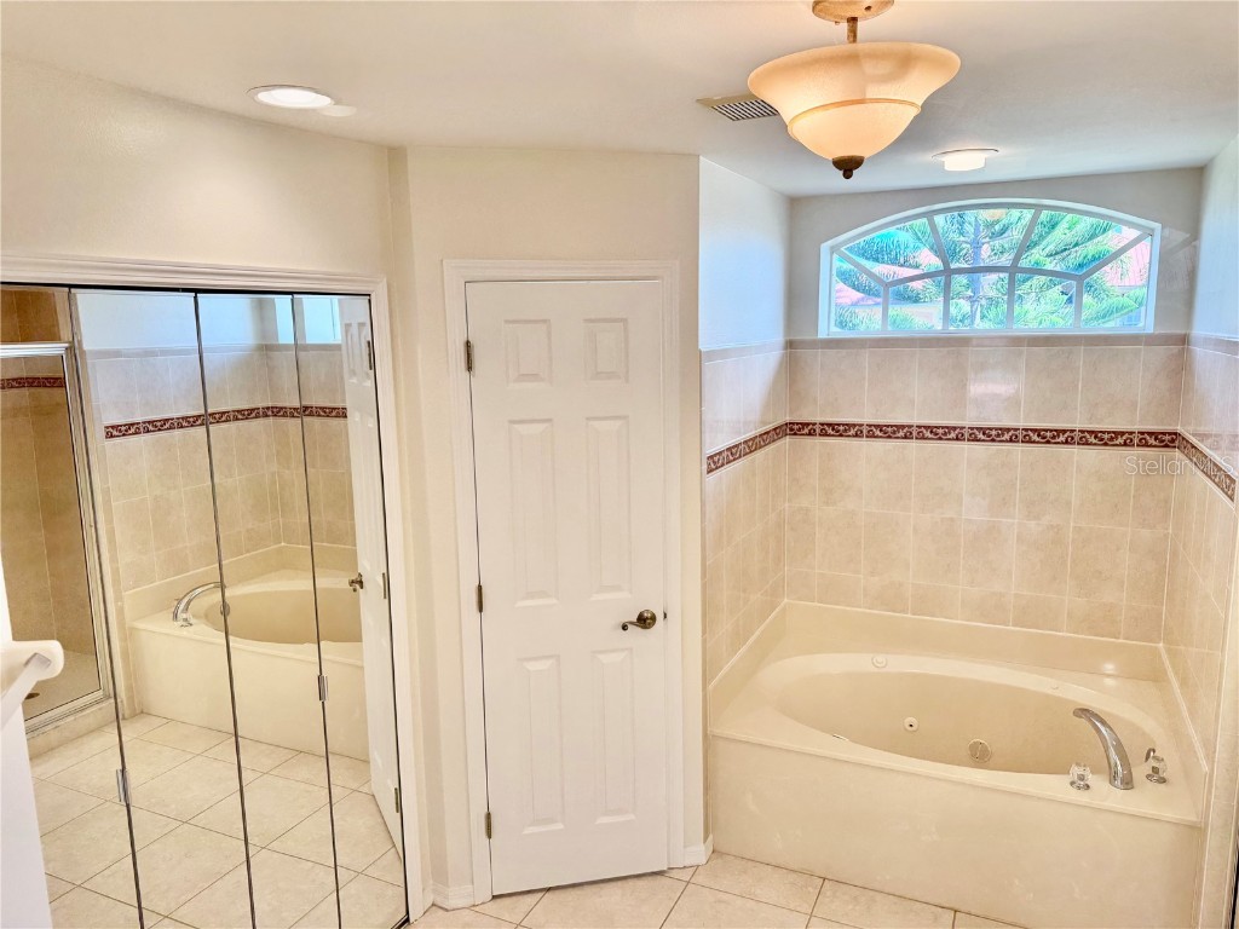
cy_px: 464
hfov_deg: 71.6
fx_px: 859
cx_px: 620
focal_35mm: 24
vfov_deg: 56.8
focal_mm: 6.76
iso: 80
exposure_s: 1/153
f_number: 1.78
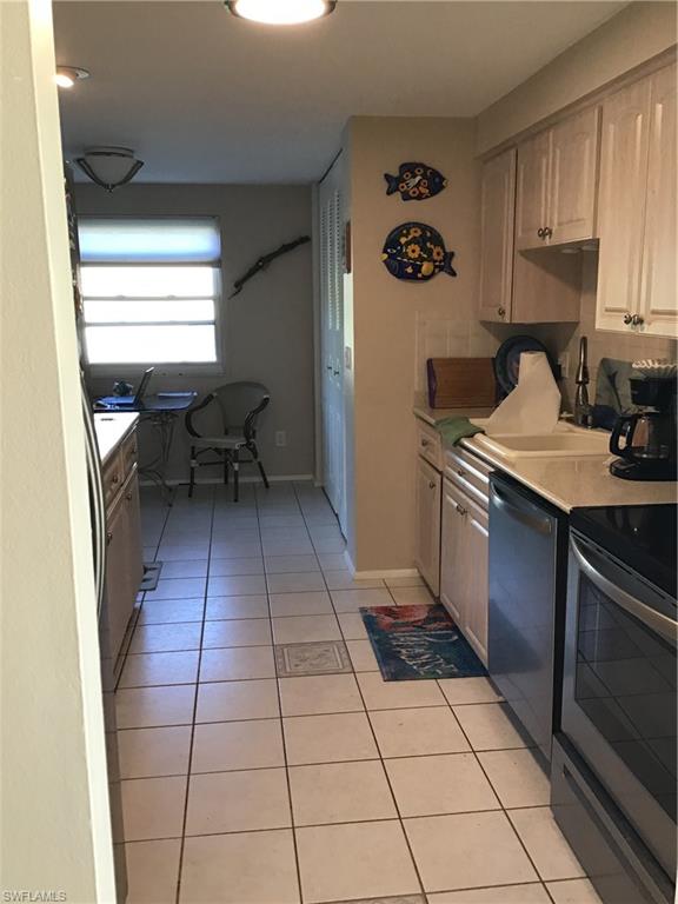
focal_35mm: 31
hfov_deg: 45.4
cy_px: 452
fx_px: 810
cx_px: 339
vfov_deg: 58.4
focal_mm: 3.3
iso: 50
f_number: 2.4
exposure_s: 1/30
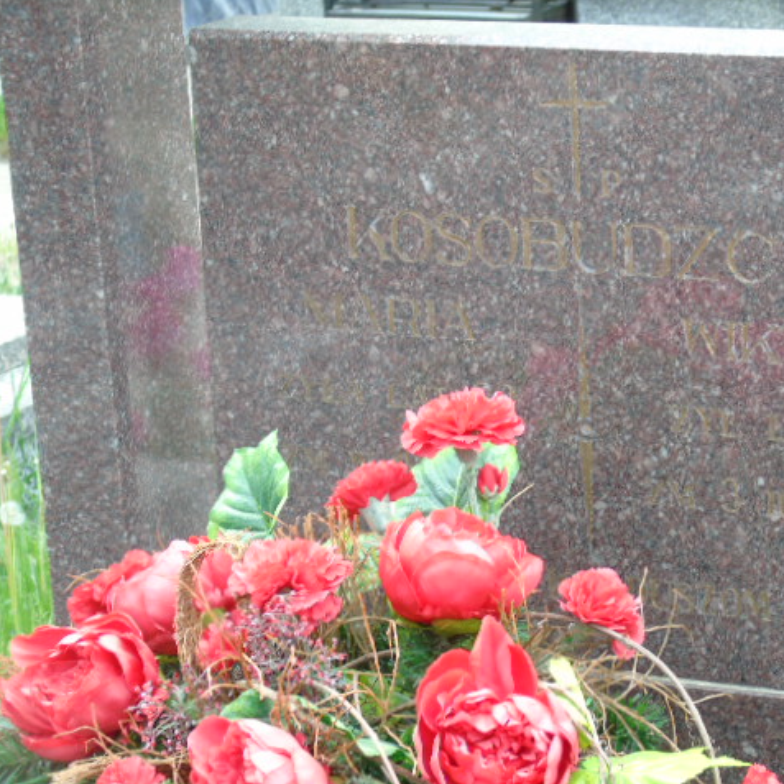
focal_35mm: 128
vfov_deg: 13.6
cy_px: 391
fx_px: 3280
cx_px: 521
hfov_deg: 13.6
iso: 80
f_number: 4.4
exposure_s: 1/40
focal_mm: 19
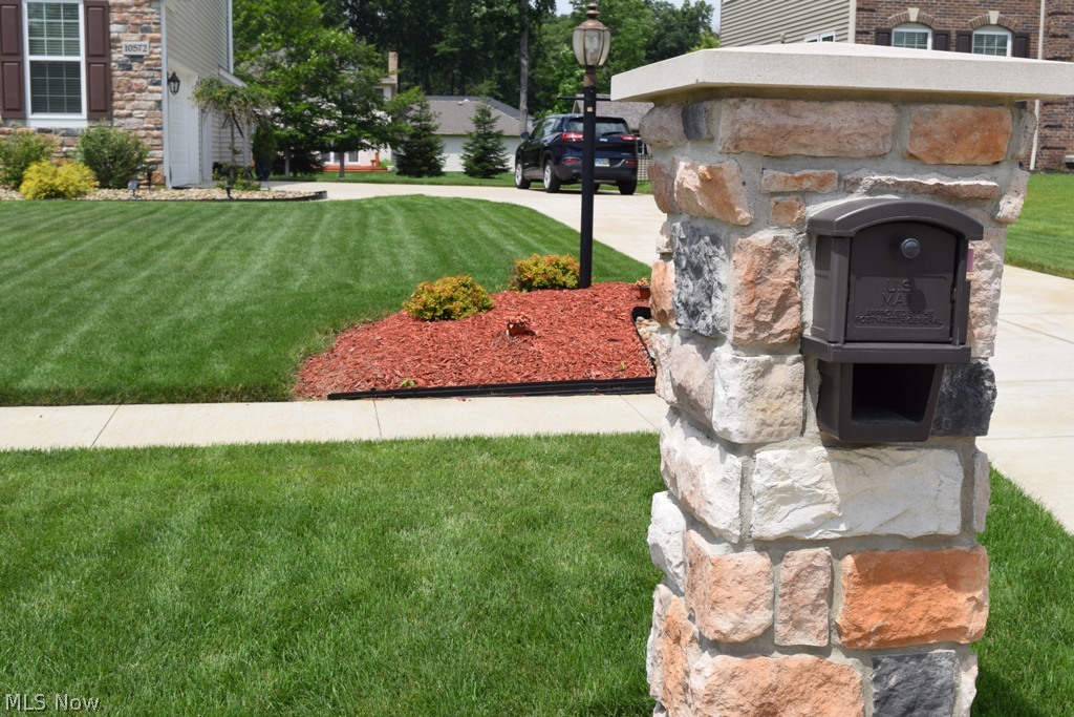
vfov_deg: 29.0
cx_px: 537
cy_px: 358
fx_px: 1387
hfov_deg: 42.3
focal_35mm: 46
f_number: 10
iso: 200
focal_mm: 31
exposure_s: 1/400
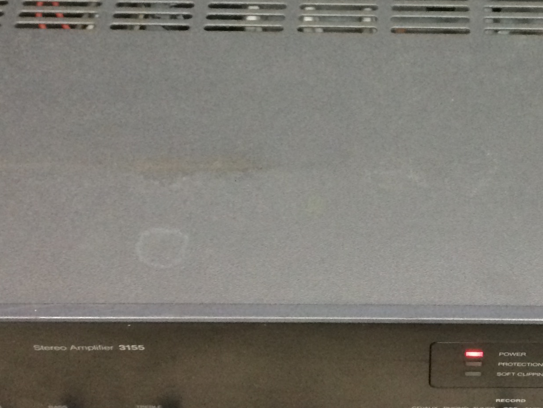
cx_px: 430
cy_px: 13
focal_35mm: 77
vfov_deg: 18.7
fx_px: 1208
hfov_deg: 24.9
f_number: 2.2
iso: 320
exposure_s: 1/33
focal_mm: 4.15
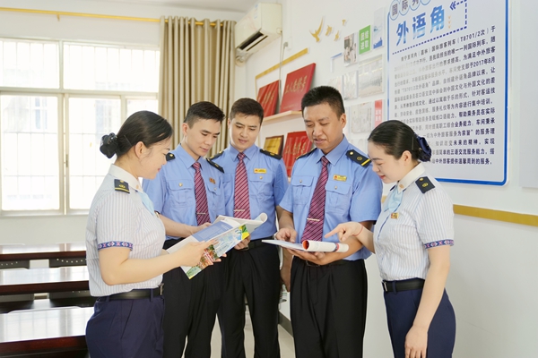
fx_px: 508
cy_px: 179
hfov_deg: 55.8
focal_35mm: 34
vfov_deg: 38.9
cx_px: 269
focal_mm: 34
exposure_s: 1/125
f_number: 2.8
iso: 400
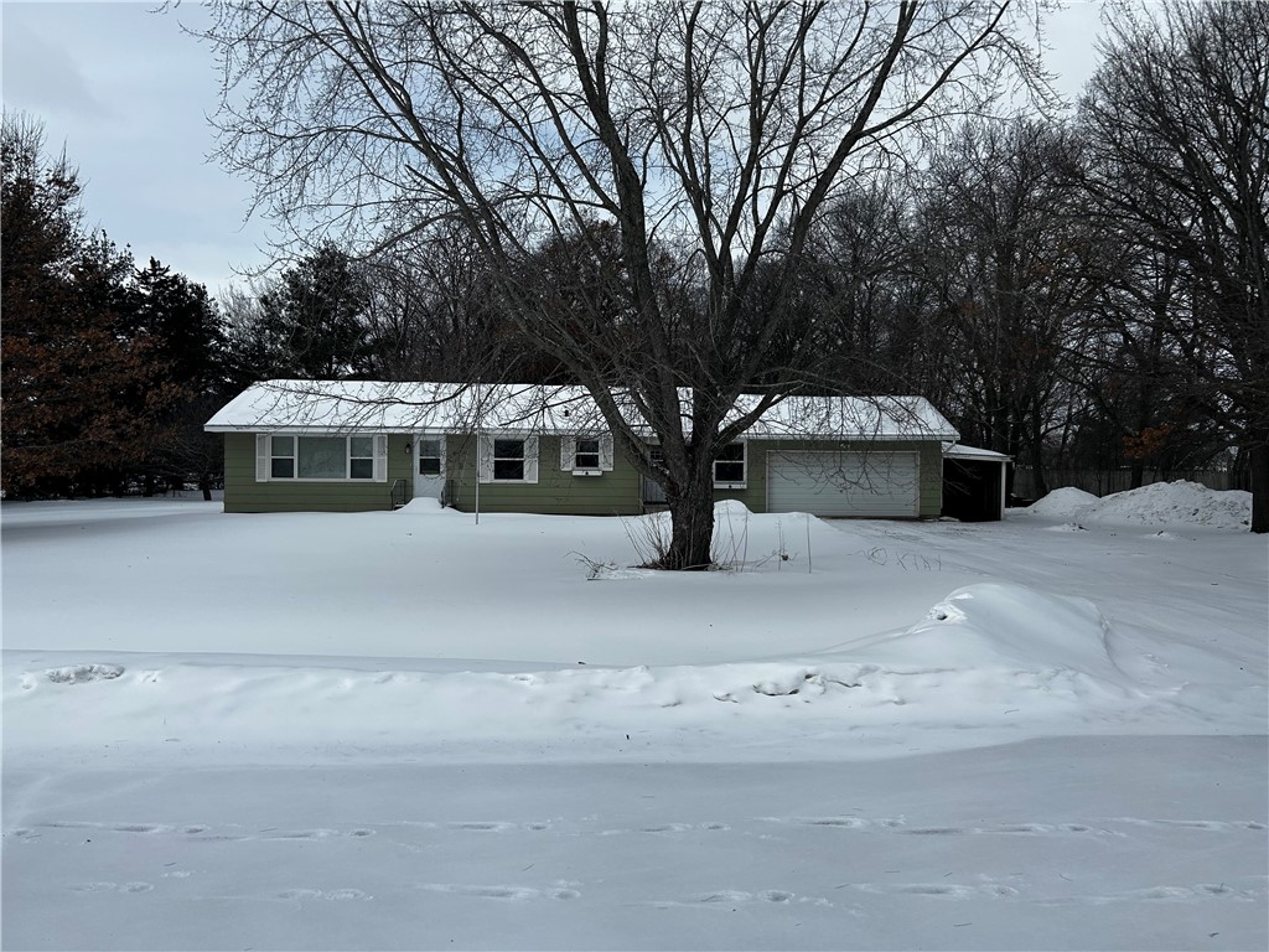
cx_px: 634
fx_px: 953
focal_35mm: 26
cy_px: 476
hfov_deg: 67.3
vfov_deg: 53.1
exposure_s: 1/8696
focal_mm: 5.7
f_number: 1.5
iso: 50
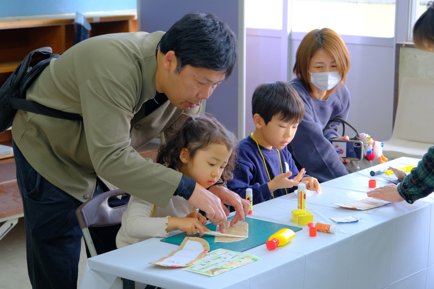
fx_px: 916
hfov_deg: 26.7
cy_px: 144
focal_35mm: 76
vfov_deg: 17.9
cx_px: 217
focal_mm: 50.5
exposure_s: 1/75
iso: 500
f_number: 4
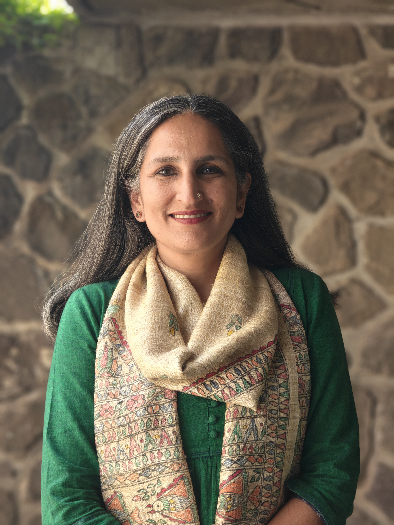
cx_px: 197
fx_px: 1062
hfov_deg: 21.0
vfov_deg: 27.8
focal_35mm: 70
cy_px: 262
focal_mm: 13.3
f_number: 4.5
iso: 320
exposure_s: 1/100
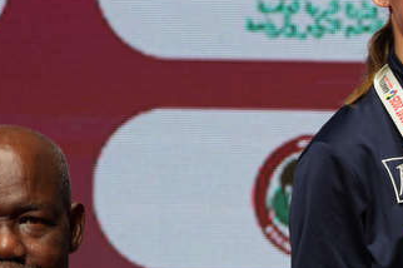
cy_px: 190
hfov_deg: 3.6
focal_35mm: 572
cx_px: 862
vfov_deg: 2.4
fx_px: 6397
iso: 160
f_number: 2.8
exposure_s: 1/250
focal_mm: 115
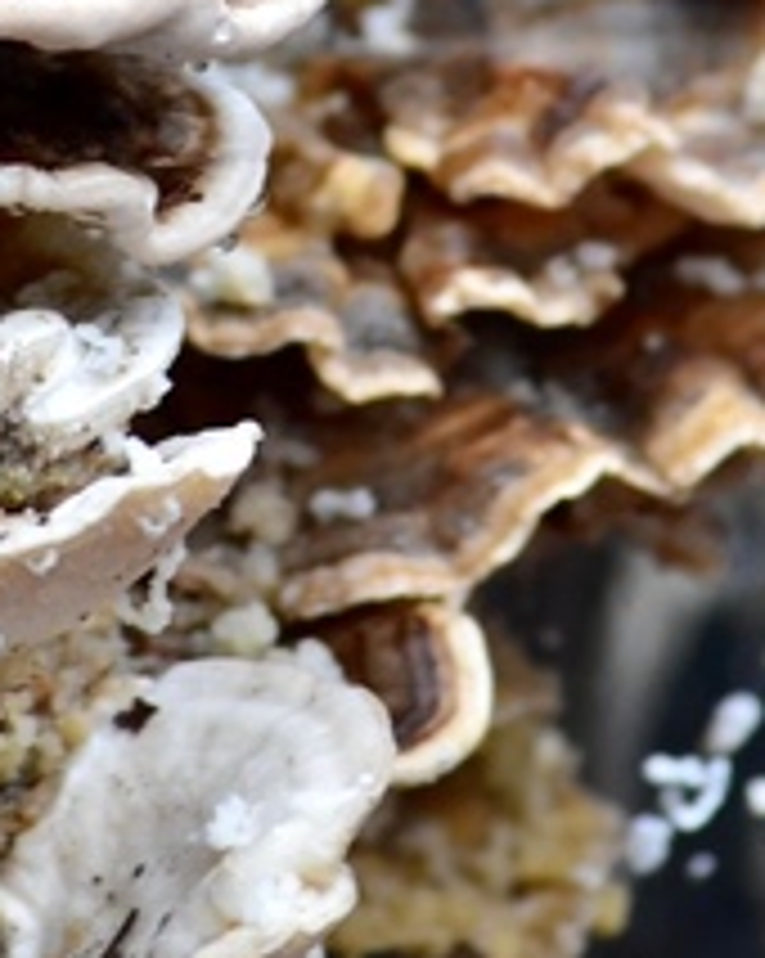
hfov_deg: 1.7
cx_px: 207
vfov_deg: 2.1
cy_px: -121
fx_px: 25876
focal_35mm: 913
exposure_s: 1/125
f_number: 9
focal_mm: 200
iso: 1250
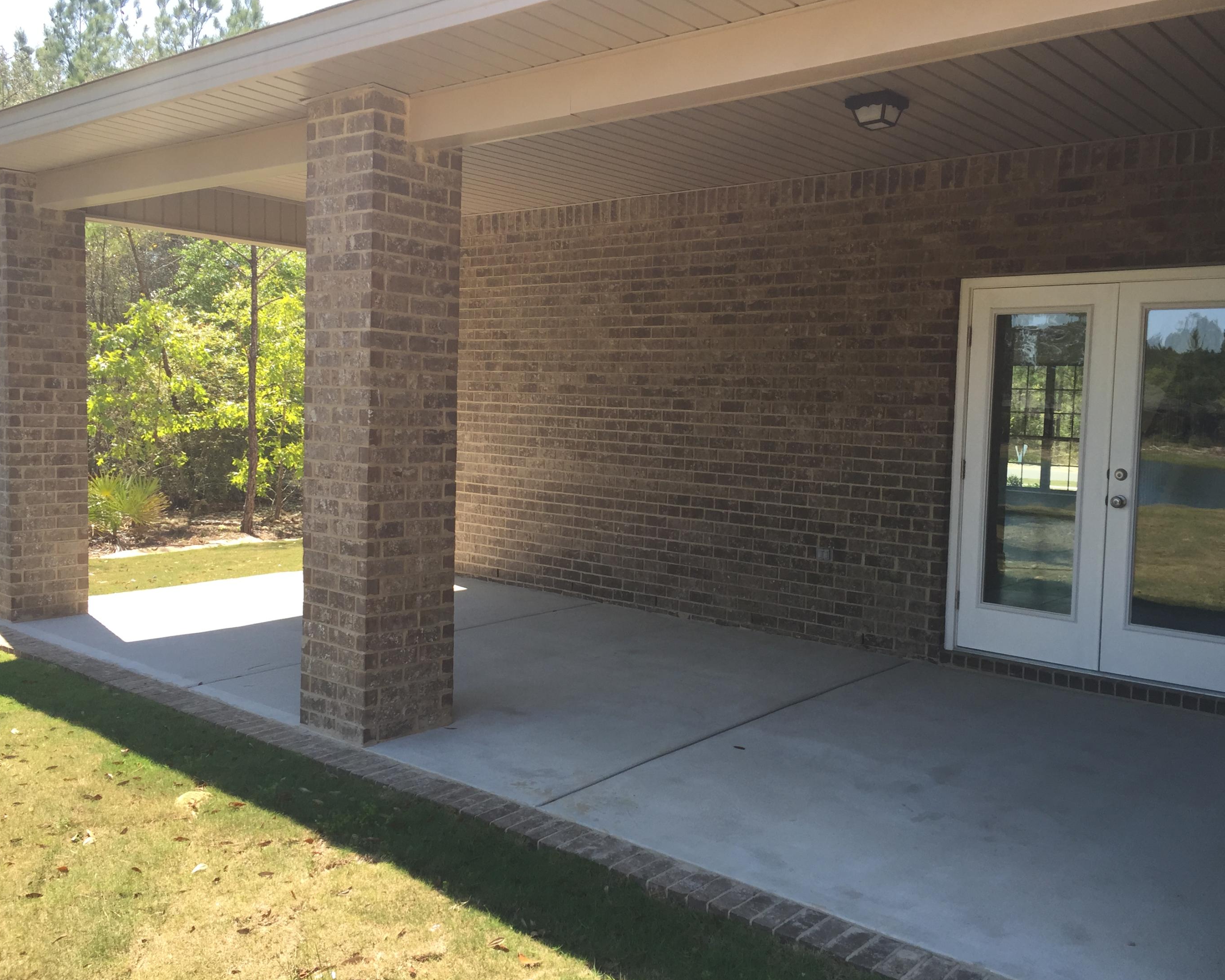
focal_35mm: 31
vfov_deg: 47.1
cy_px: 480
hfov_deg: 57.2
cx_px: 636
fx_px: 1124
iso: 32
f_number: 2.2
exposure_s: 1/482
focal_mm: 4.15
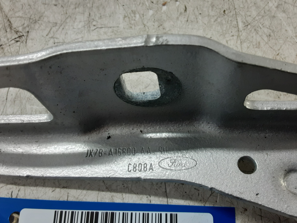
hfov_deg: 65.3
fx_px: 232
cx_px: 148
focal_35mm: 27
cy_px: 112
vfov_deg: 51.4
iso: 125
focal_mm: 2.91
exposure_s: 1/50
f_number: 1.9
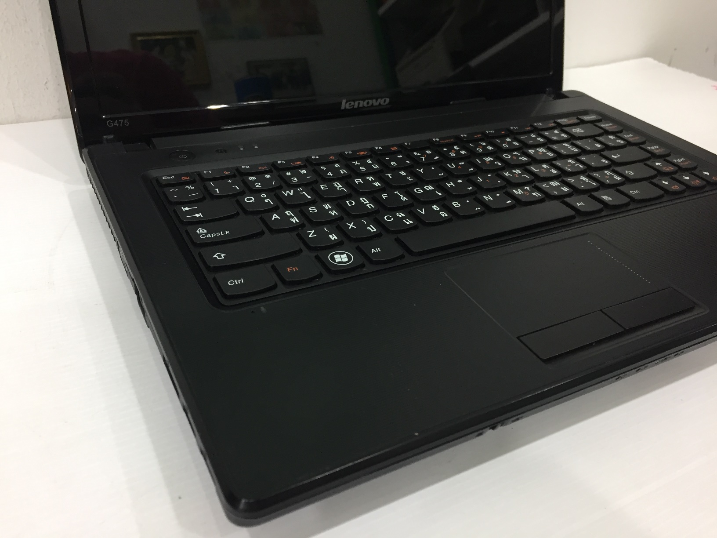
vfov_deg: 48.2
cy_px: 269
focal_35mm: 29
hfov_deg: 61.7
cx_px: 358
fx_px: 601
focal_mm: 4.15
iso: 125
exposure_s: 1/33
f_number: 2.2
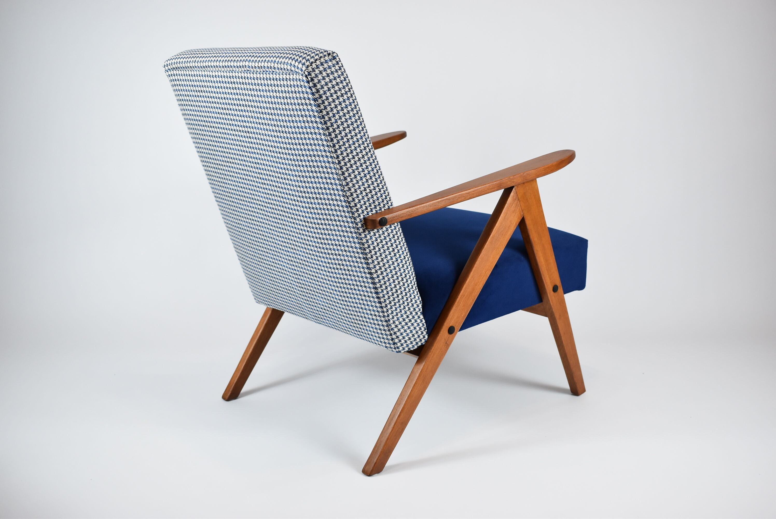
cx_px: 388
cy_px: 260
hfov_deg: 47.9
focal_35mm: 40
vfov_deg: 33.1
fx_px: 874
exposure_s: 1/125
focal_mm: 27
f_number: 5
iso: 800
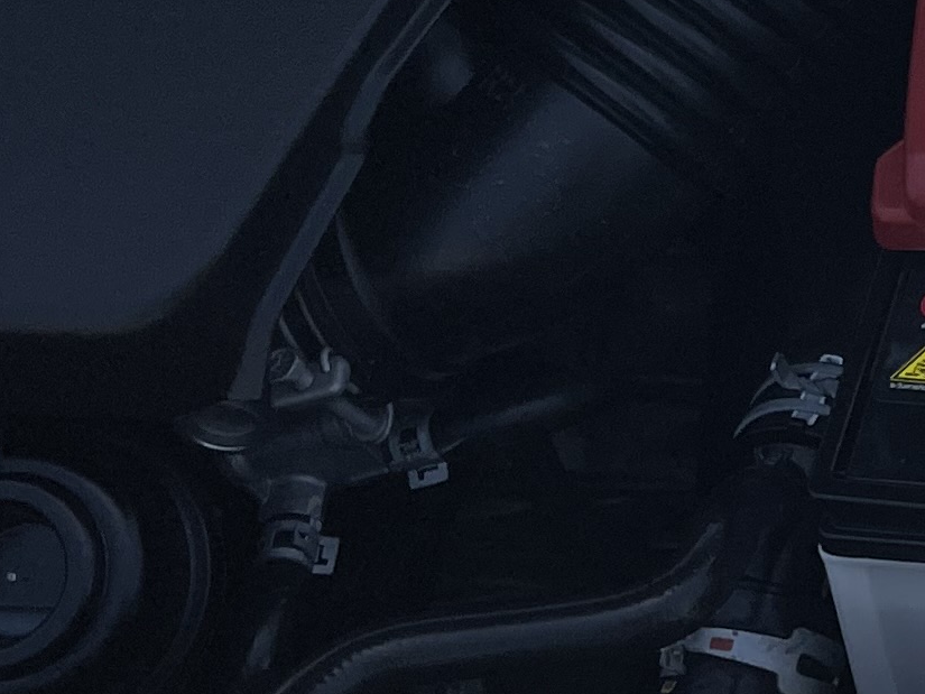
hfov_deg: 14.0
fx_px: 3394
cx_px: 1608
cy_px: 65
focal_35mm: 127
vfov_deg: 11.6
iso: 32
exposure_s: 1/5618
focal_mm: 5.1
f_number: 1.6
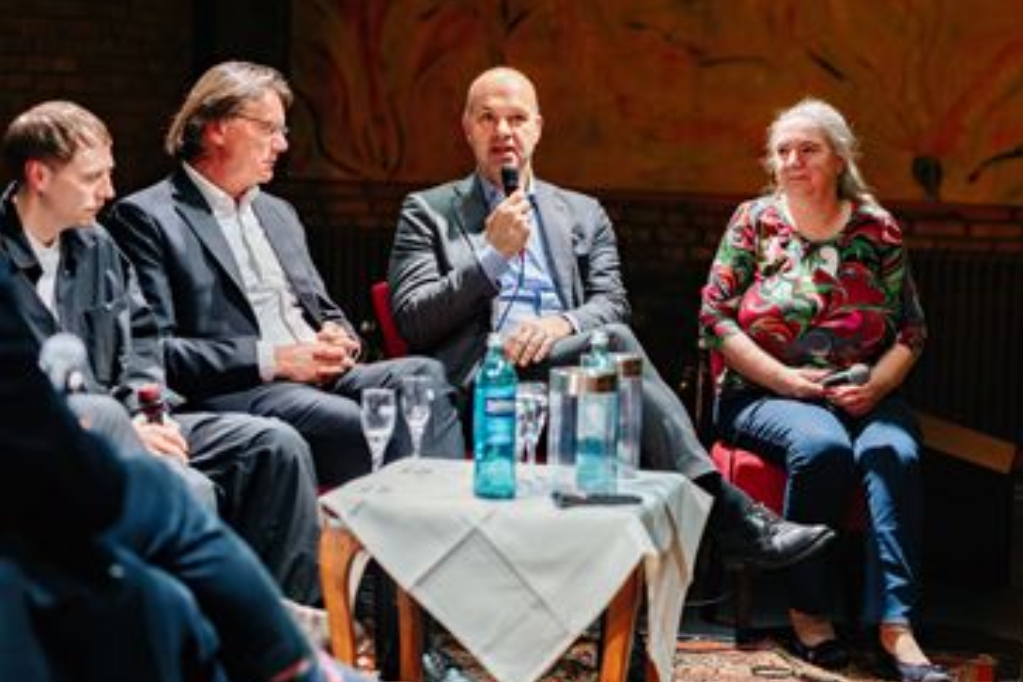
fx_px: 2557
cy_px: 338
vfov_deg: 15.2
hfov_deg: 22.6
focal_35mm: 90
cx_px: 496
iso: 2500
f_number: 2.2
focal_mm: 85
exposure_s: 1/200
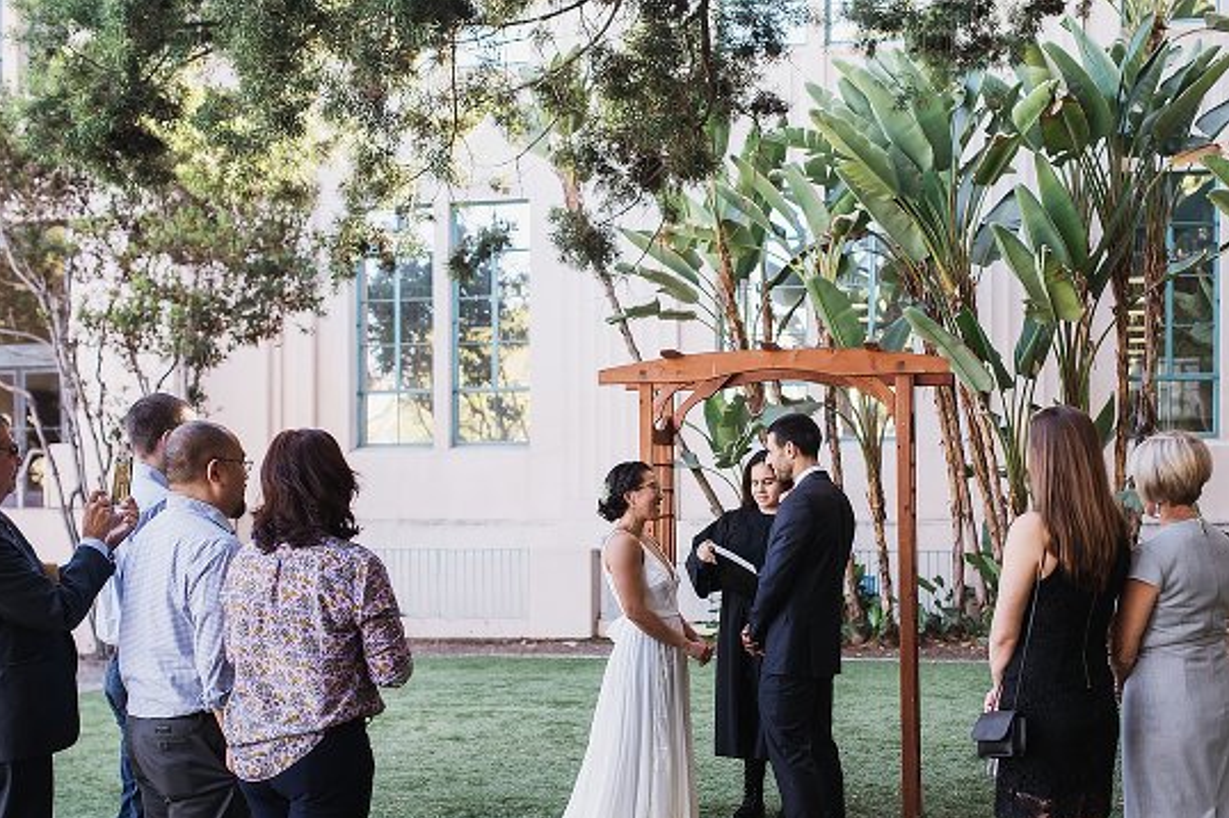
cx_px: 722
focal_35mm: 50
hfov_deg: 39.5
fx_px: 1706
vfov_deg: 26.7
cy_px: 572
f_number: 2.5
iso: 400
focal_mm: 35
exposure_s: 1/400
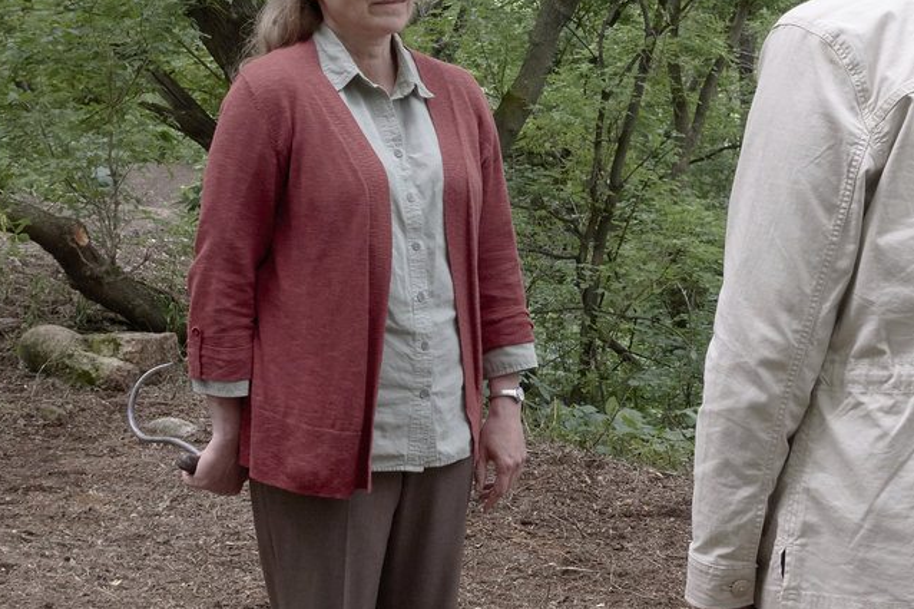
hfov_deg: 29.1
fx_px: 1751
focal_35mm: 69
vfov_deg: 19.7
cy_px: 198
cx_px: 586
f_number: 5.6
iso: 1600
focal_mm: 16.2
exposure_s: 1/200
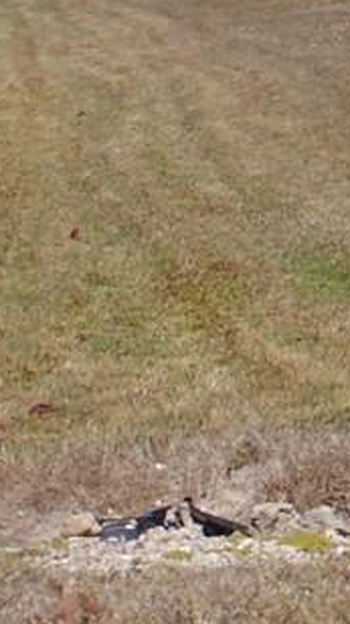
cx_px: 686
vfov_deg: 11.7
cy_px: -83
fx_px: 2990
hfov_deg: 6.5
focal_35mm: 181
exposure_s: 1/320
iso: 80
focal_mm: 9
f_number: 9
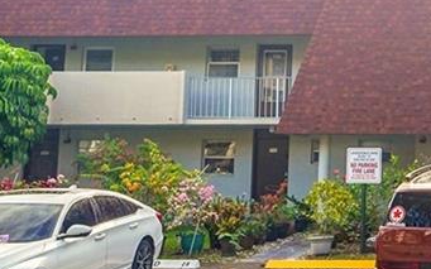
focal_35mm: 67
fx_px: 787
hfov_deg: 26.2
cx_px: 556
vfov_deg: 19.2
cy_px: 59
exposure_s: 1/160
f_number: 9
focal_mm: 14
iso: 400
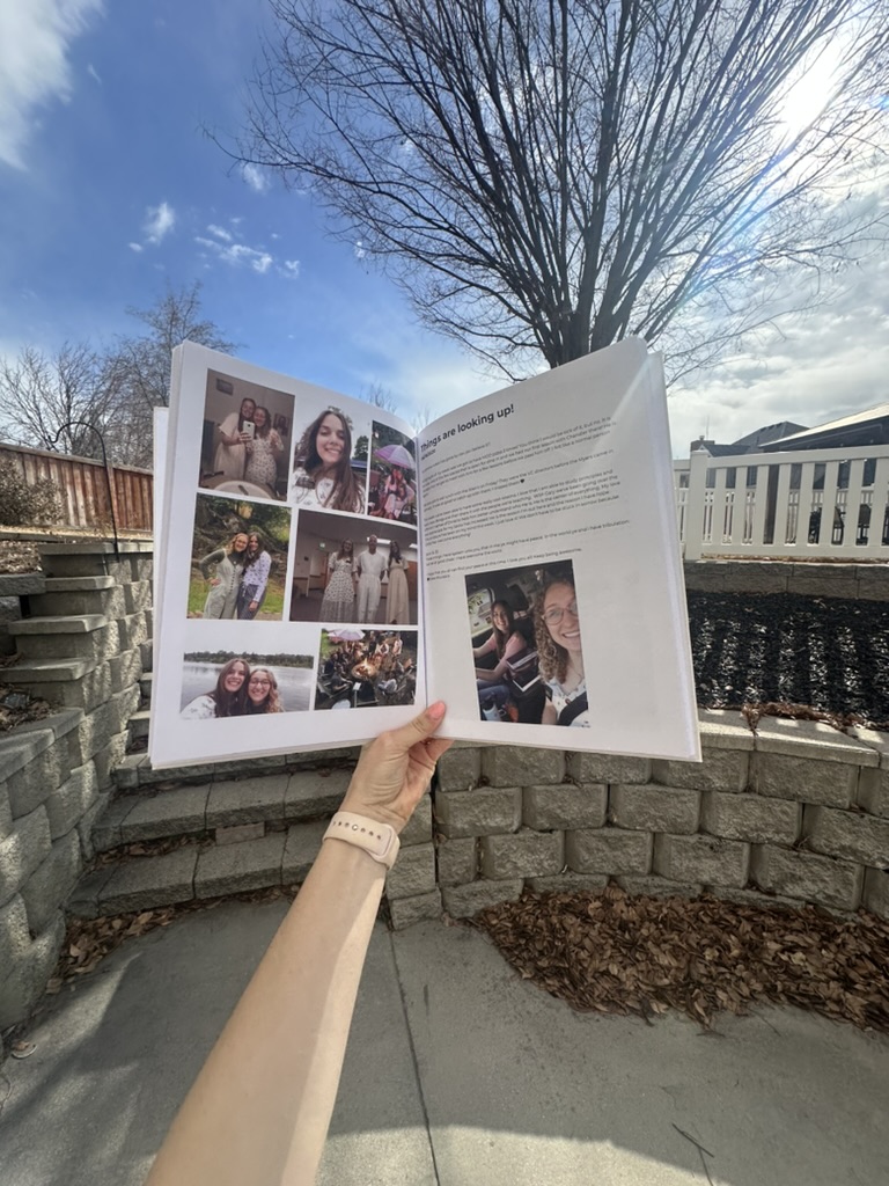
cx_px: 444
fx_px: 479
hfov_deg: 85.7
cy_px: 593
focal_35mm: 14
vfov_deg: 102.1
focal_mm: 2.22
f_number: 2.2
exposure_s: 1/2564
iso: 40
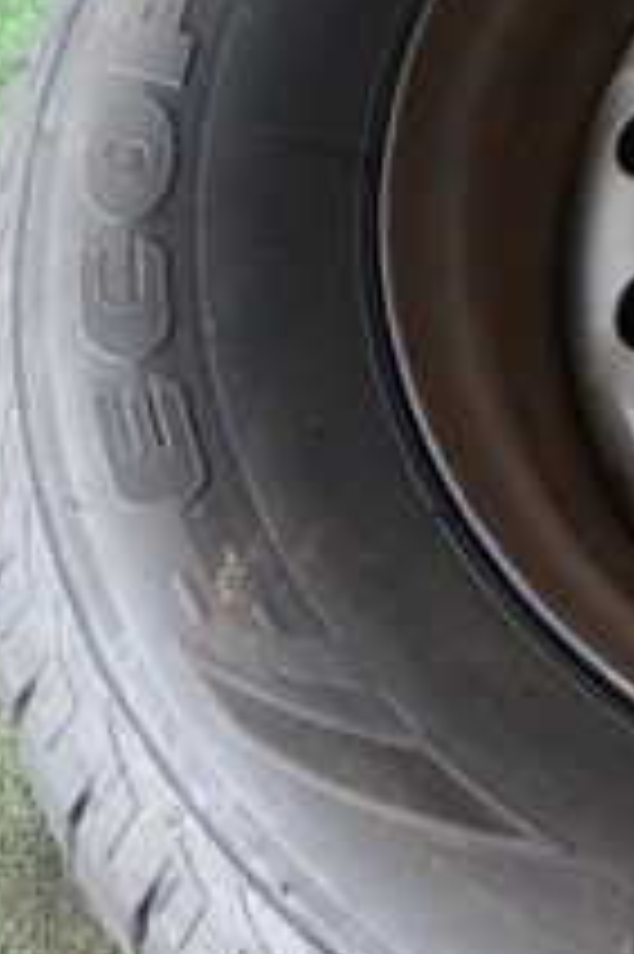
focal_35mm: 106
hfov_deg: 11.7
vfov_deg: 19.2
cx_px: 1205
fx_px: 2805
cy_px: 342
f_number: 2.5
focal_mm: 6.37
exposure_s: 1/50
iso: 200
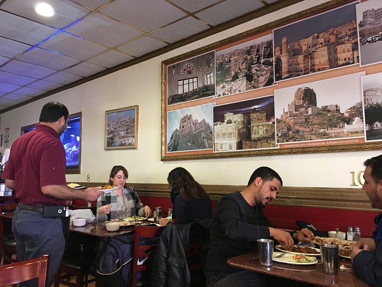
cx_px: 191
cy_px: 144
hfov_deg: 61.6
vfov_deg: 48.3
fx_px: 320
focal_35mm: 29
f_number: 2.2
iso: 200
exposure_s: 1/20
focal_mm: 4.15
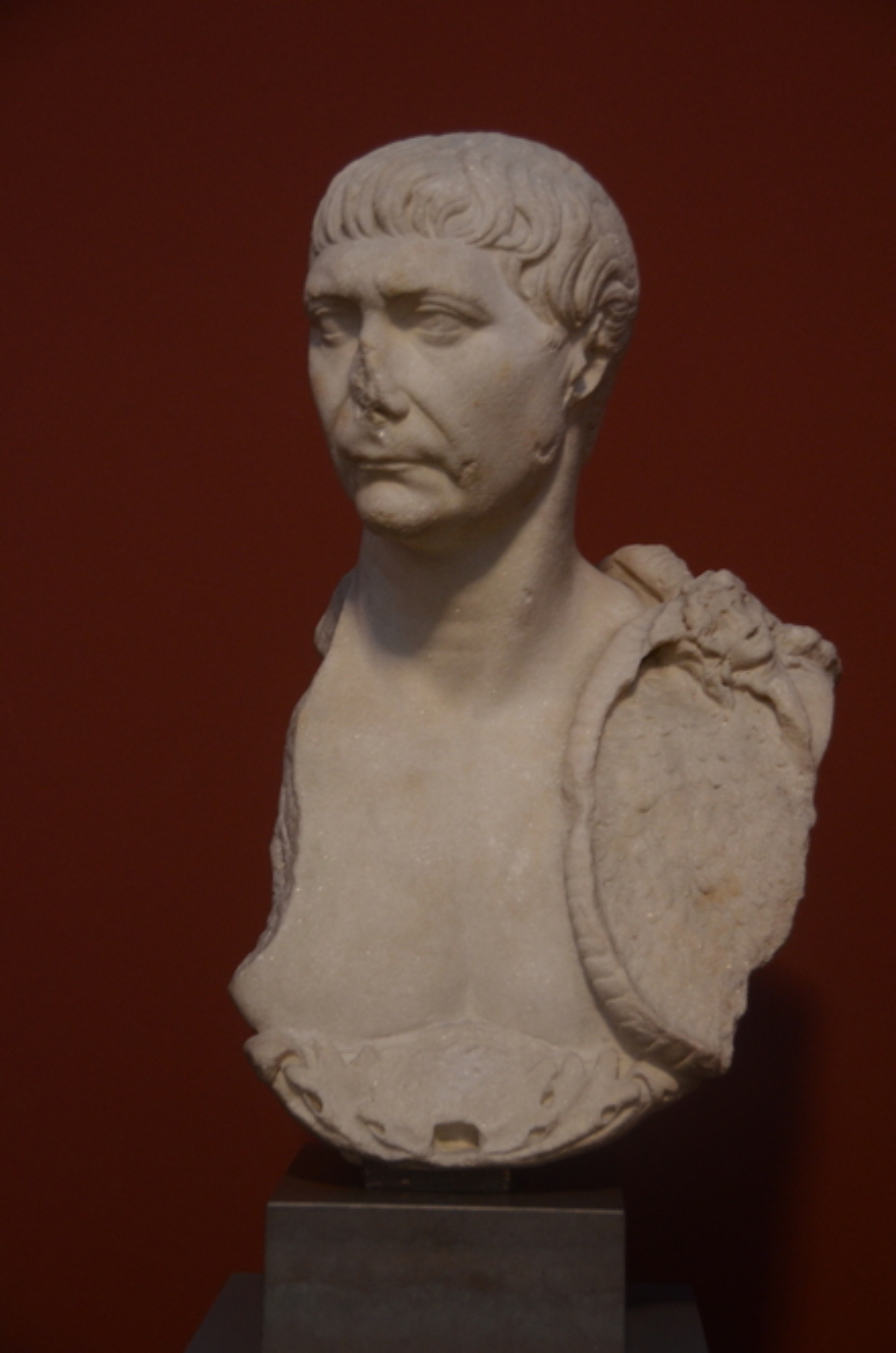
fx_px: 2587
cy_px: 676
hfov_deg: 19.7
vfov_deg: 29.3
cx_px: 448
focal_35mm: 69
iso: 1000
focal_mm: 46
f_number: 4.5
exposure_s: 1/15
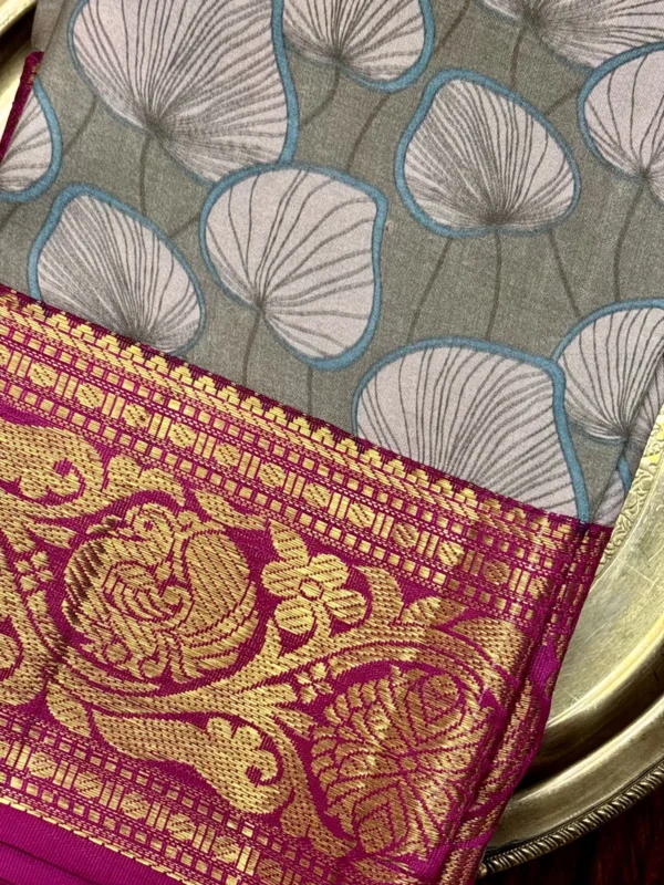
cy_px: 442
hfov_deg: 28.0
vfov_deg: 36.8
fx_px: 1330
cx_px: 332
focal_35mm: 52
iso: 100
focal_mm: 5.96
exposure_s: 1/50
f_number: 1.6
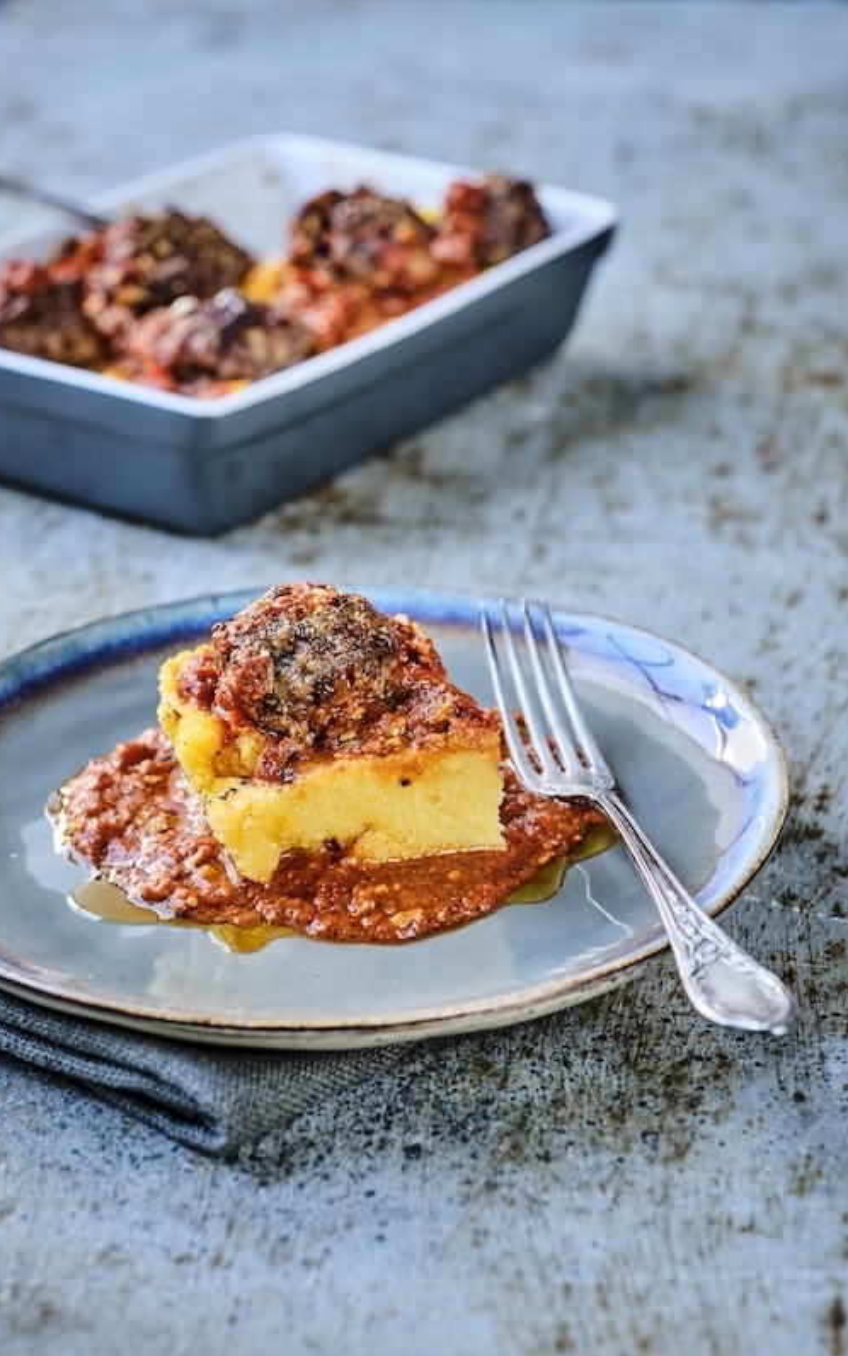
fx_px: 3178
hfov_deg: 15.2
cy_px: 680
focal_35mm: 86
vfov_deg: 24.1
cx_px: 433
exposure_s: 1/20
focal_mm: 56
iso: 320
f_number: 4.5
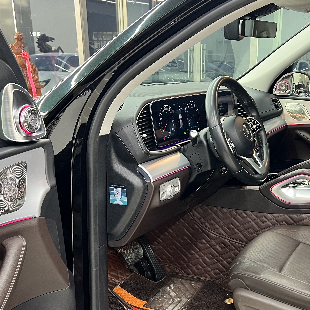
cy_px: 216
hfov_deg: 36.2
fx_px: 466
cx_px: 222
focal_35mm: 46
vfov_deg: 36.3
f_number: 1.5
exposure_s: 1/50
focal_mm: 5.7
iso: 200
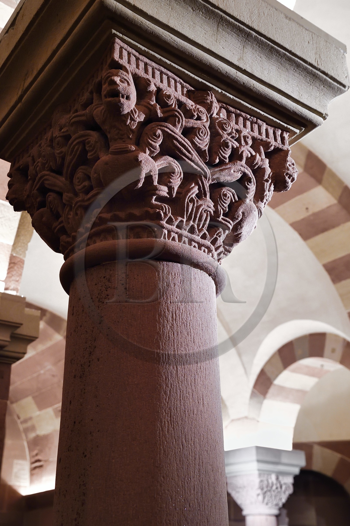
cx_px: 175
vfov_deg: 43.6
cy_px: 263
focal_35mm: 45
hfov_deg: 29.8
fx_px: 657
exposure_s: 1/20
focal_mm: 45
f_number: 5.6
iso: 3200
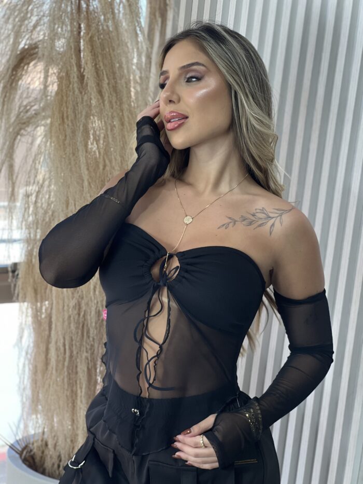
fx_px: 1076
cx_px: 182
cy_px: 242
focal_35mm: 77
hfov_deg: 19.1
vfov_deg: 25.3
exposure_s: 1/120
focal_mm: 9
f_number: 2.8
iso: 100
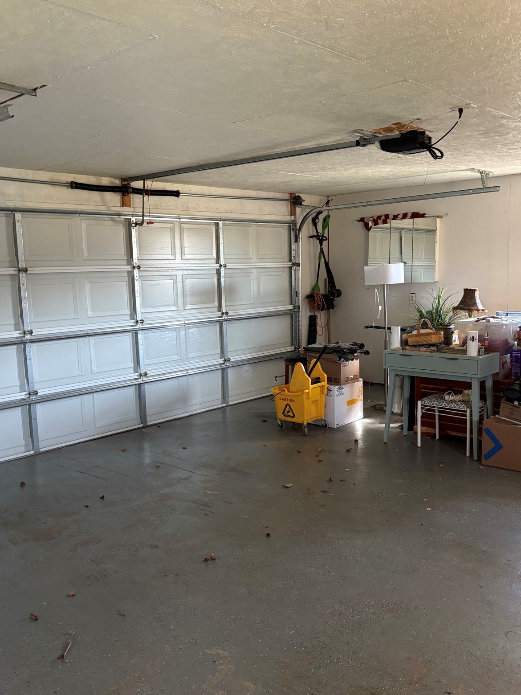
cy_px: 359
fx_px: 642
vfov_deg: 56.8
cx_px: 259
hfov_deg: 44.2
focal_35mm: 32
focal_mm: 5.96
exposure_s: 1/60
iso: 320
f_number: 1.6
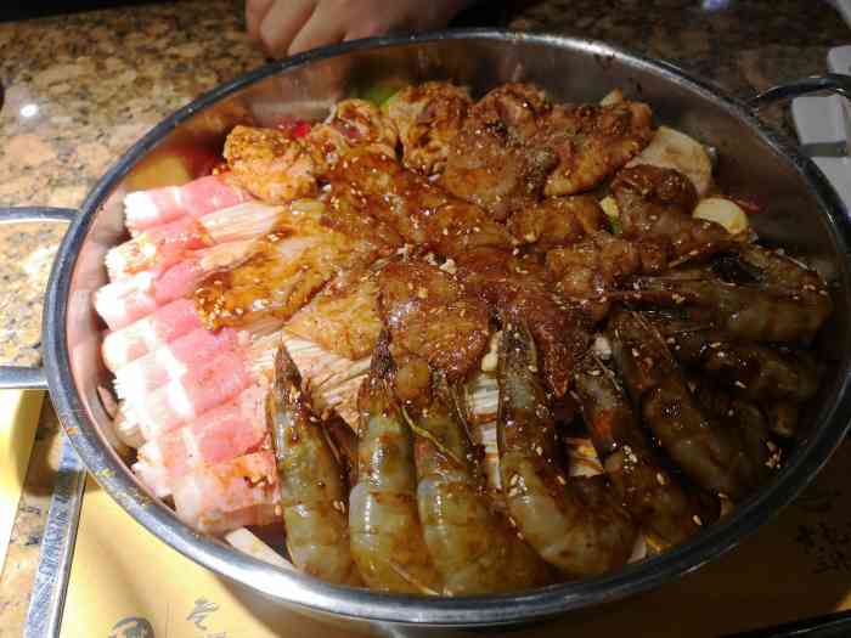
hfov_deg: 67.3
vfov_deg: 53.1
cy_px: 319
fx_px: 639
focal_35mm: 26
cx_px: 426
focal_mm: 4.75
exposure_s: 1/100
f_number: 1.8
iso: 250
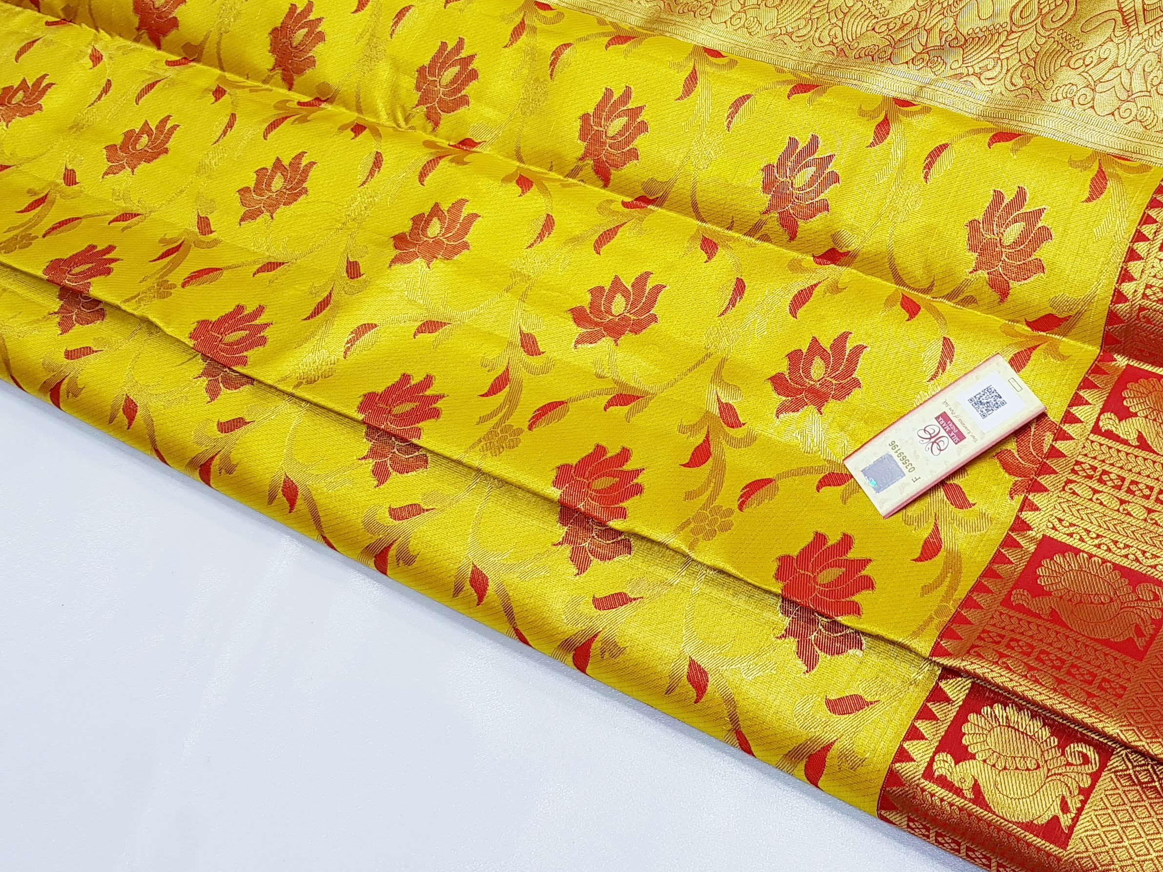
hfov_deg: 41.8
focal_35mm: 44
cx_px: 859
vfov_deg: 32.3
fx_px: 1478
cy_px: 224
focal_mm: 4.3
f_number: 1.7
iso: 64
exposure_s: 1/100
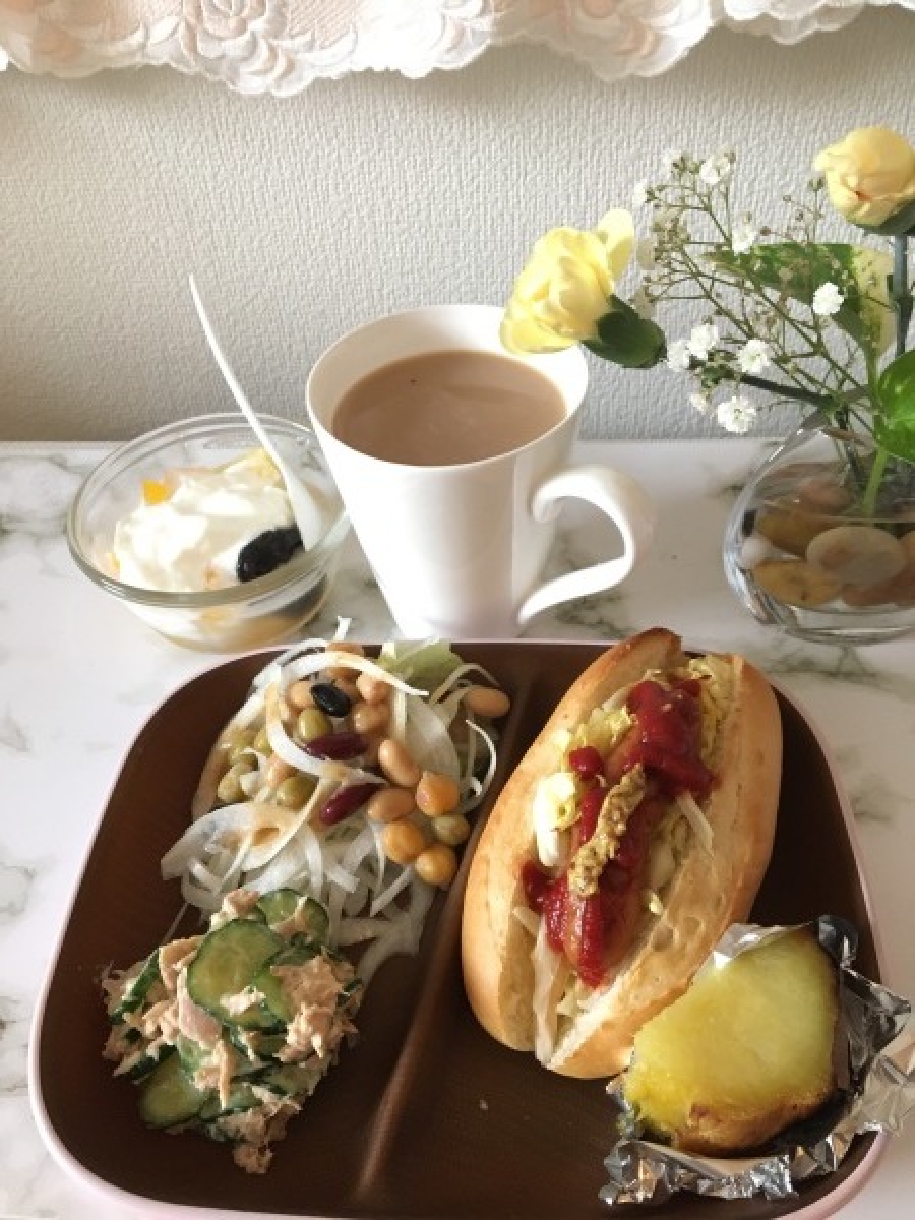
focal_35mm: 29
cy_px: 610
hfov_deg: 48.2
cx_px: 458
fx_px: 1022
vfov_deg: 61.7
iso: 200
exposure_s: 1/20
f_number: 2.2
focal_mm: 4.15
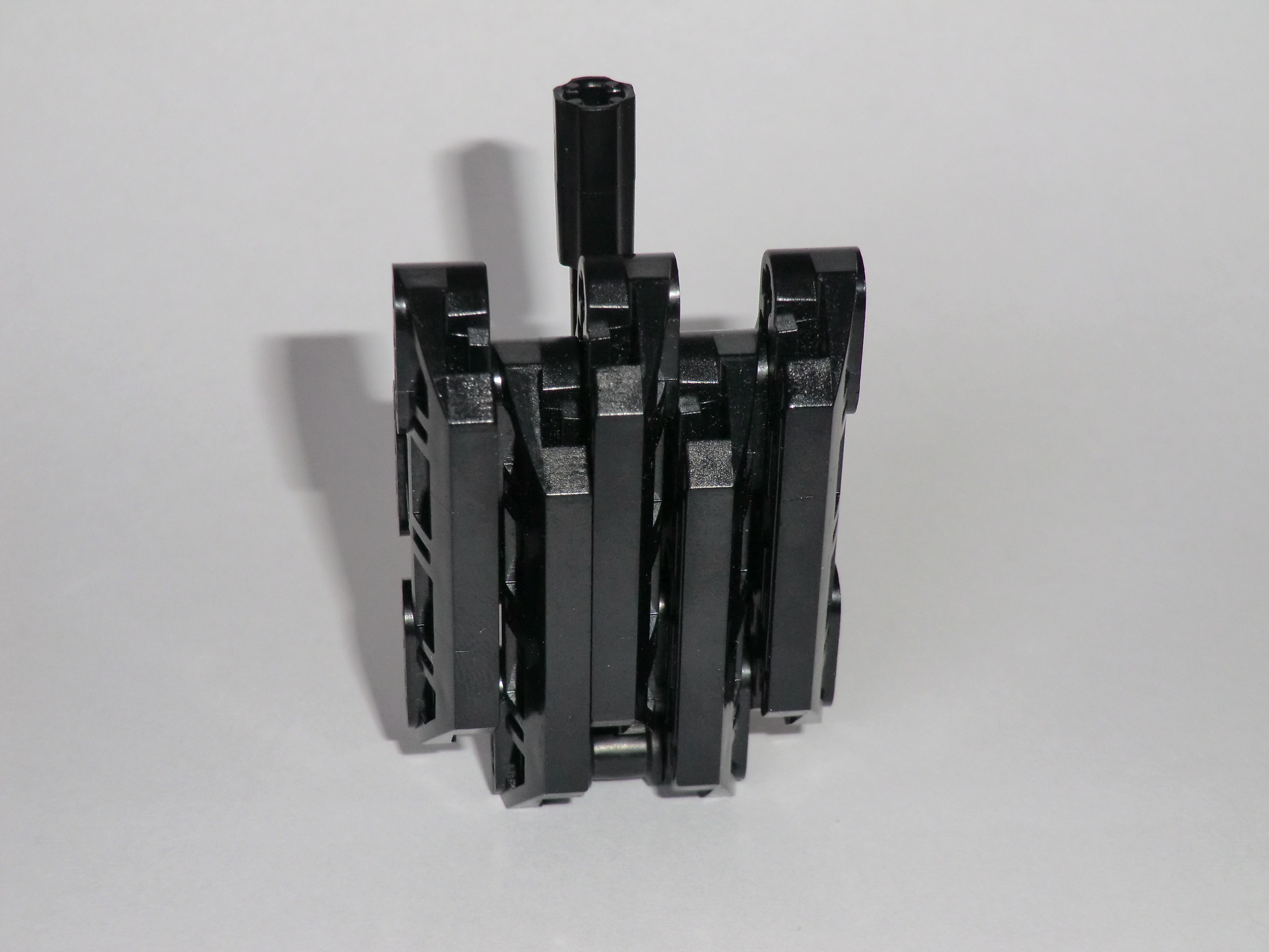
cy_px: 476
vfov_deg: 22.6
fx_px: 2383
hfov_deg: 29.8
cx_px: 634
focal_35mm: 65
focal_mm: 11.6
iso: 200
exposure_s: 1/60
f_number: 4.4
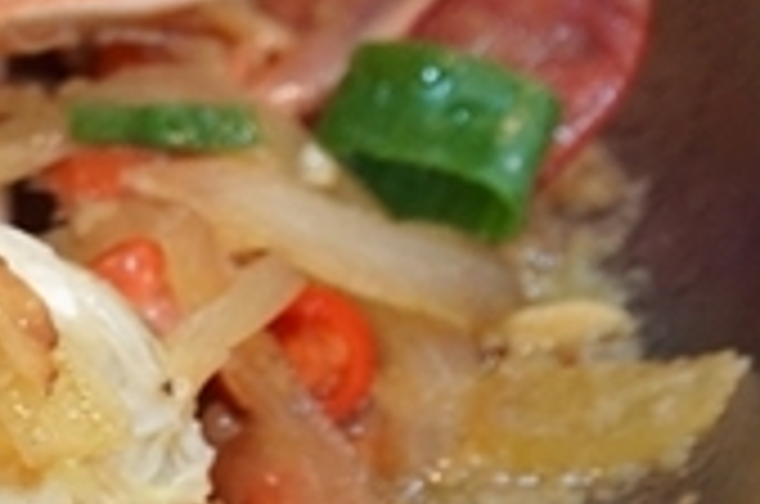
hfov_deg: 3.9
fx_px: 10989
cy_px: -202
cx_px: -787
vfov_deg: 2.6
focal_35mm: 522
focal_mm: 69
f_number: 5.6
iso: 1000
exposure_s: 1/80
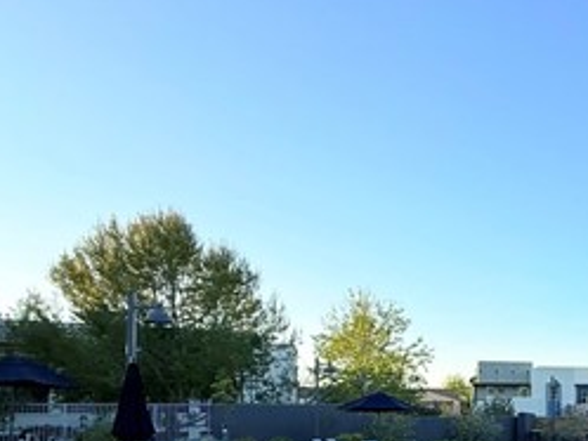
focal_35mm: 36
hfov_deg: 38.5
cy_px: 399
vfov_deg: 37.1
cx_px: 699
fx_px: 612
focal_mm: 2.22
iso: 50
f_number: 2.2
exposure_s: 1/726
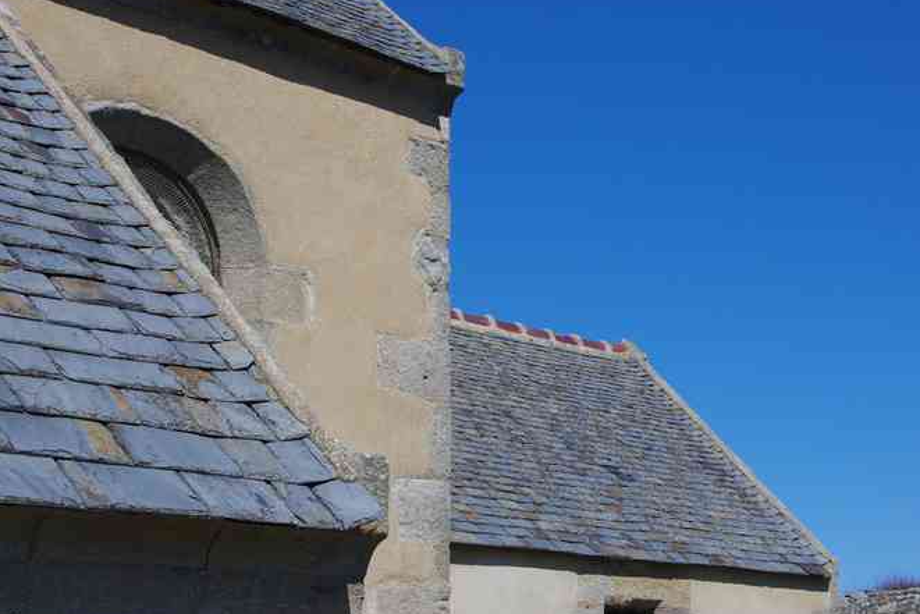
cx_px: 462
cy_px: 368
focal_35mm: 65
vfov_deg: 20.9
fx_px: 1661
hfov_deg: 31.0
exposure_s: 1/125
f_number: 11
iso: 200
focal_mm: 29.4
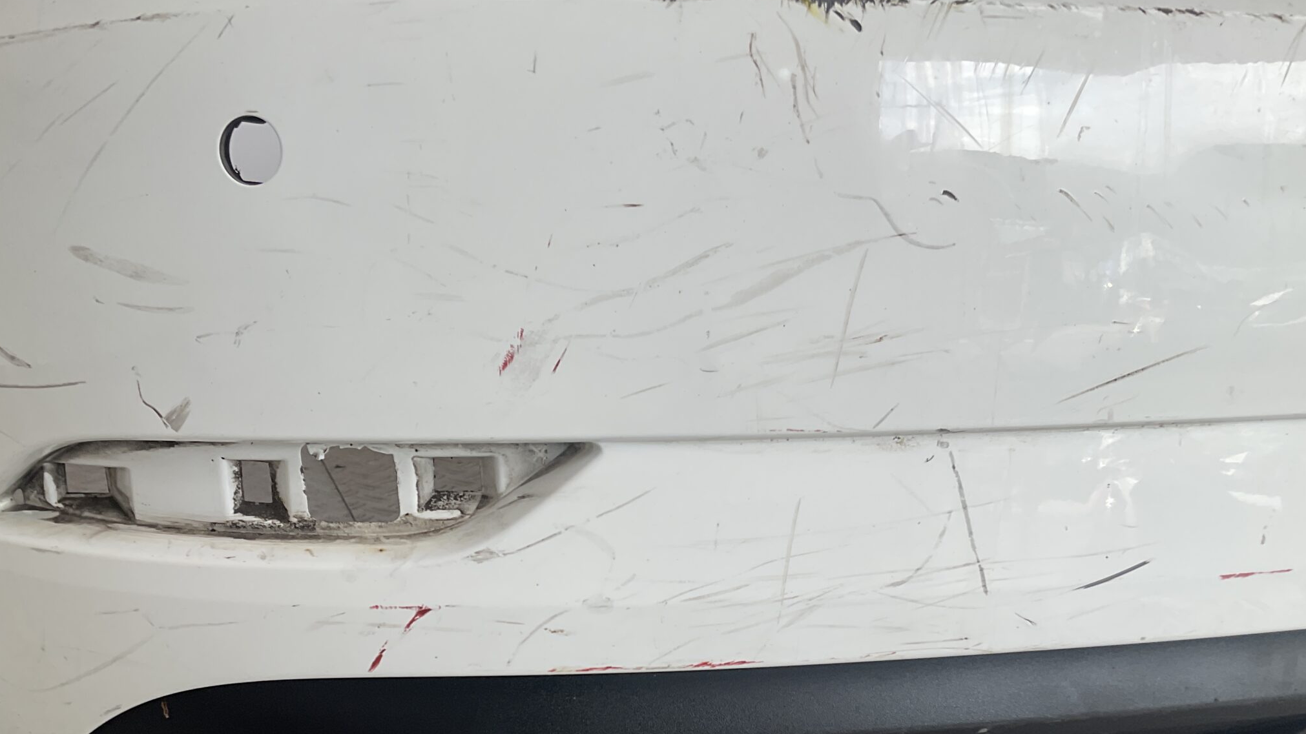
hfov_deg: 50.5
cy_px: 558
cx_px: 627
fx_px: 1385
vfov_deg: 29.2
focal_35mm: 40
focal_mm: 3
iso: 16
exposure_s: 1/230
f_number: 1.8
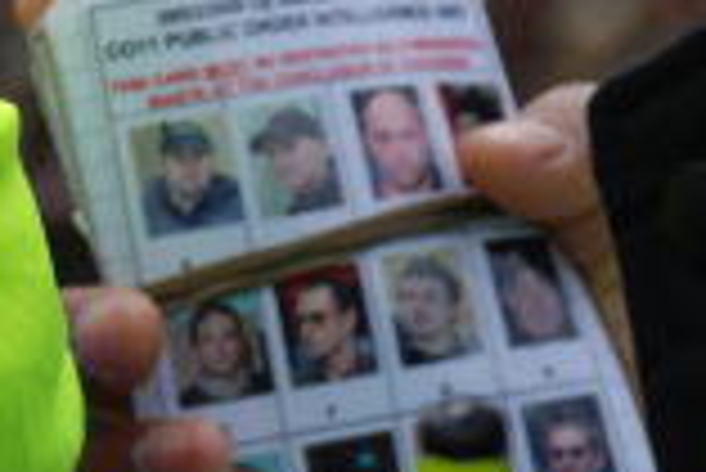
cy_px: 364
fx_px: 7204
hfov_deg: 5.6
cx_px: 130
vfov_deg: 3.8
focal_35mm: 367
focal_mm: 80
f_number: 5.6
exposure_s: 1/500
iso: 160
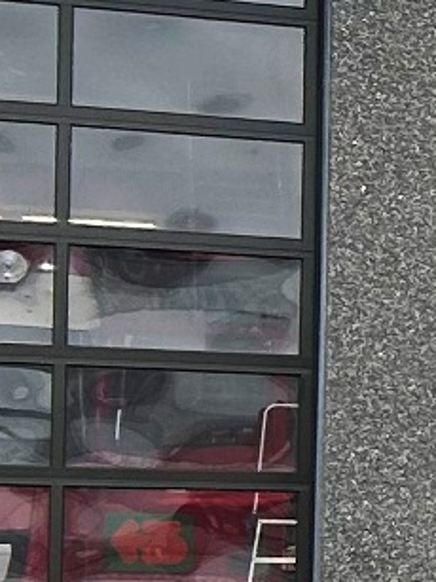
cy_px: 527
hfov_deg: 5.5
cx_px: 2145
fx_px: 3445
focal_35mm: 205
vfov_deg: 9.6
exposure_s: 1/253
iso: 40
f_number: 1.5
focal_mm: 5.7
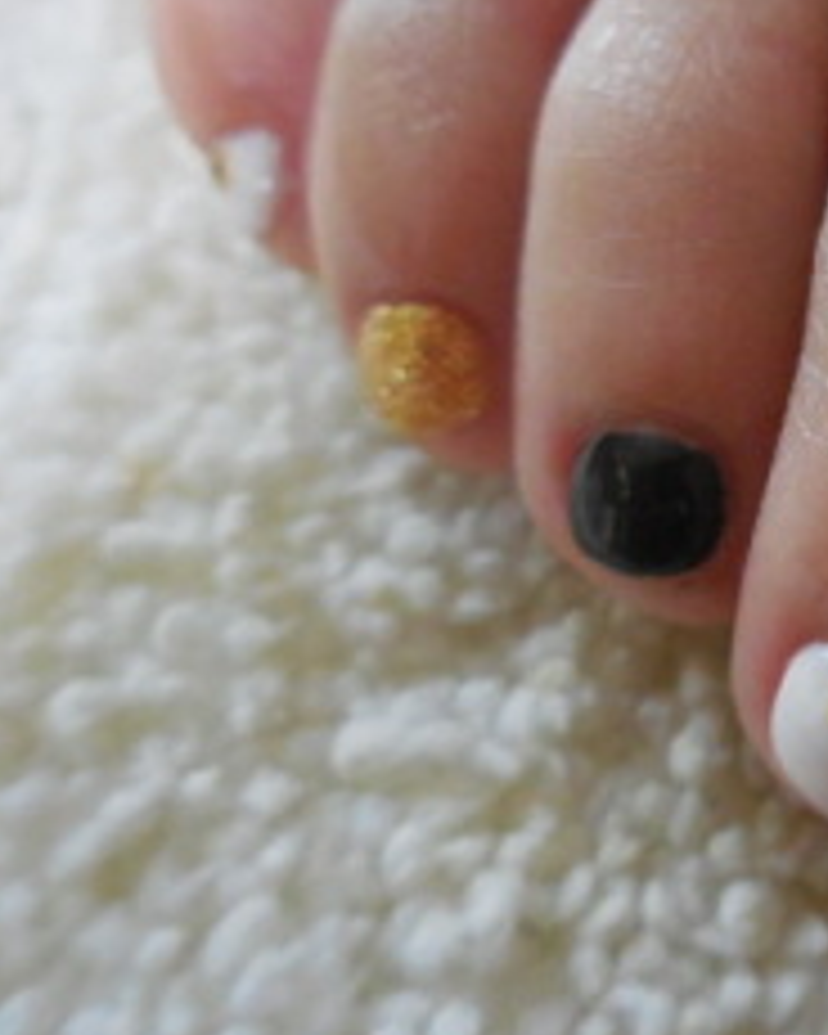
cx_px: 976
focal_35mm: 53
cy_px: 326
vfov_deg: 34.9
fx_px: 1623
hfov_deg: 25.8
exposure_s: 1/25
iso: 800
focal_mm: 4.5
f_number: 3.3
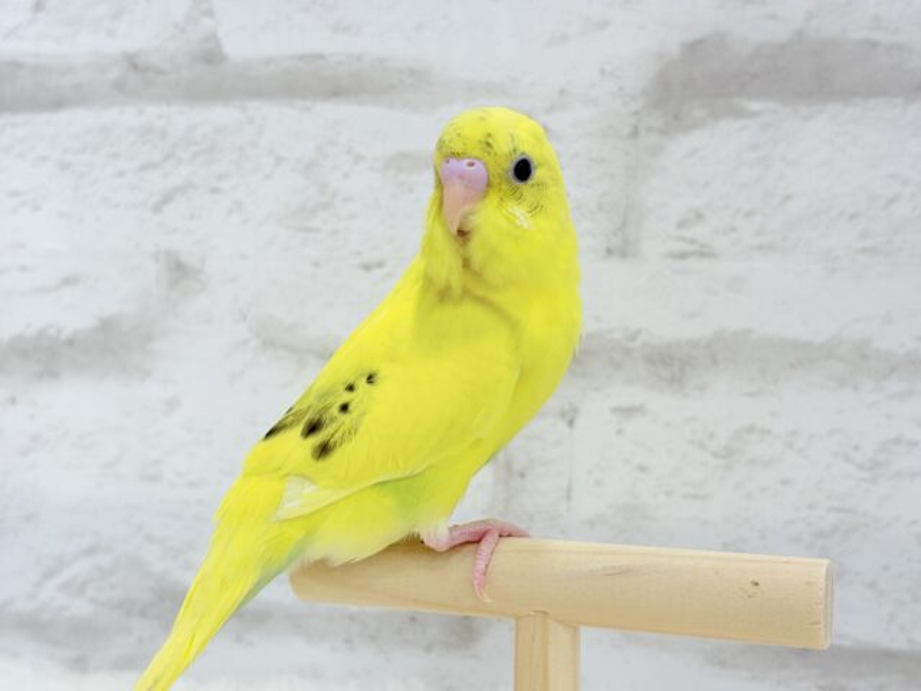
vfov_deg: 28.0
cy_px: 346
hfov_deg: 36.8
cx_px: 460
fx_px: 1384
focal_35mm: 52
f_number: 1.6
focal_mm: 5.96
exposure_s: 1/50
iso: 32
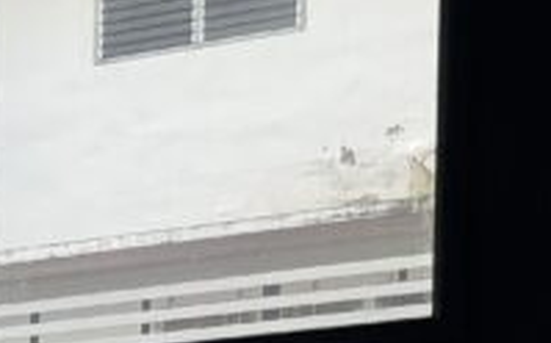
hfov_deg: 13.8
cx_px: -504
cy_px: 943
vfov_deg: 8.7
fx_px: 1966
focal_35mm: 131
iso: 200
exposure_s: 1/100
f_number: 1.78
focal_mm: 6.76
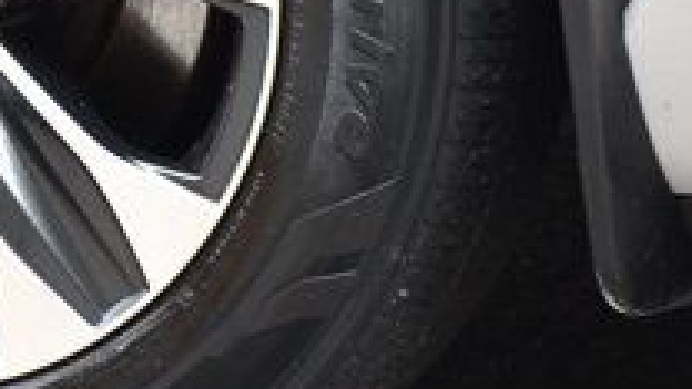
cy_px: -81
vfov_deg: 1.9
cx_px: 10
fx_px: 11927
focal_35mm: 650
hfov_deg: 3.3
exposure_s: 1/160
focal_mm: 135
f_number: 4.8
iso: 800
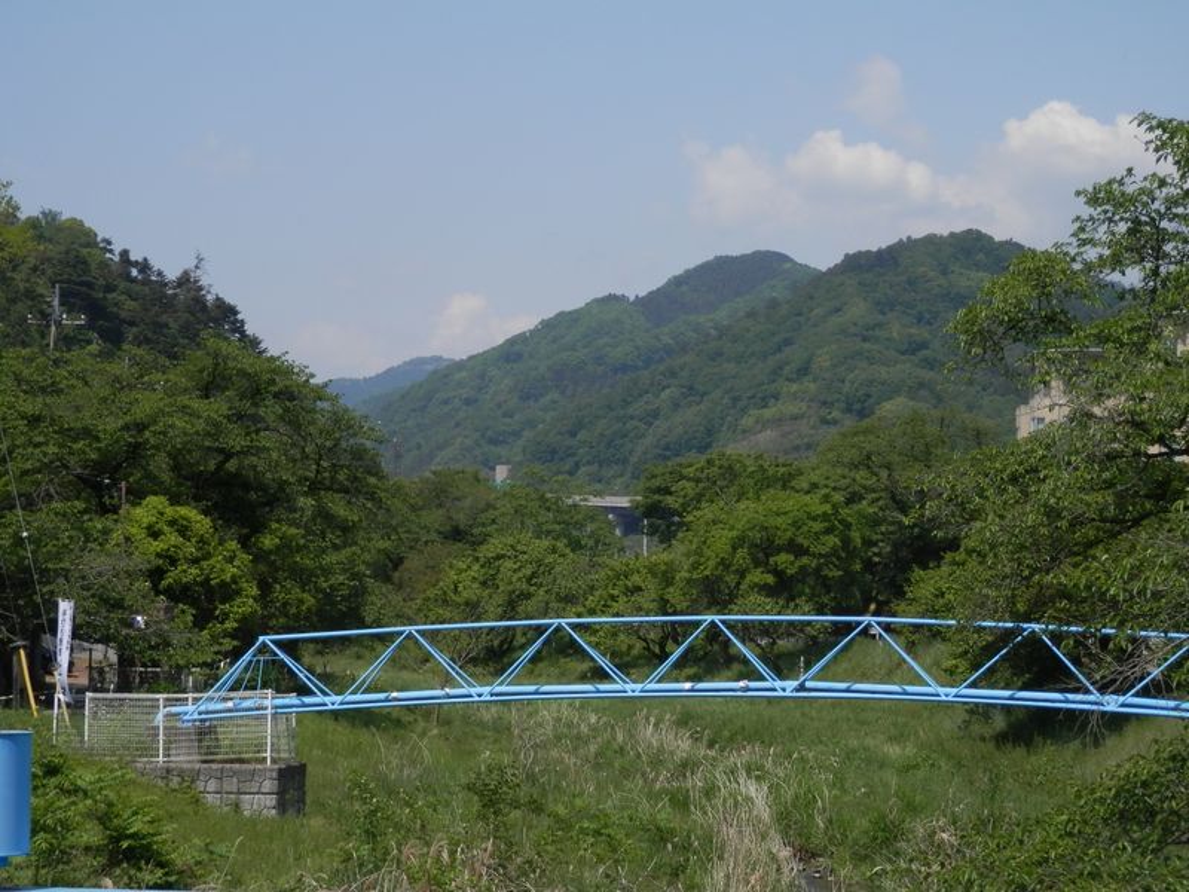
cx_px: 594
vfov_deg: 20.2
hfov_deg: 26.7
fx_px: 2507
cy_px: 446
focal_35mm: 73
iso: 80
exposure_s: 1/800
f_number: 4.5
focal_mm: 13.1
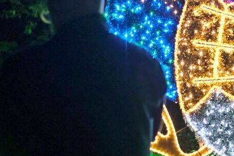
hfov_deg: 20.4
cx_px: 214
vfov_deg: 13.6
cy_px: -20
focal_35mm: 98
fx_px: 637
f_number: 1.4
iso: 3200
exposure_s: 1/1000
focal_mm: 23
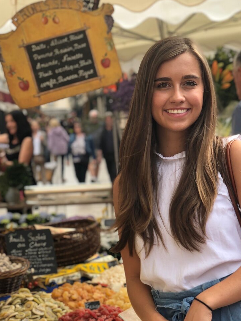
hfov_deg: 17.1
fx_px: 798
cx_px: 78
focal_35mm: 86
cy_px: 258
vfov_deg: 22.4
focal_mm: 6
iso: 16
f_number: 2.4
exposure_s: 1/168
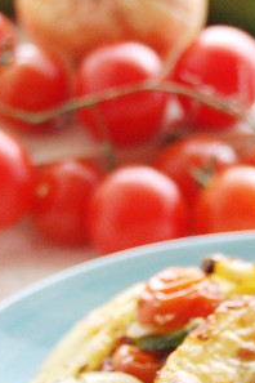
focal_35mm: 177
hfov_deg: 7.8
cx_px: 182
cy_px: 181
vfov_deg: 11.6
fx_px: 1877
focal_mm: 35
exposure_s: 1/6
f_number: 4.8
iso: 800
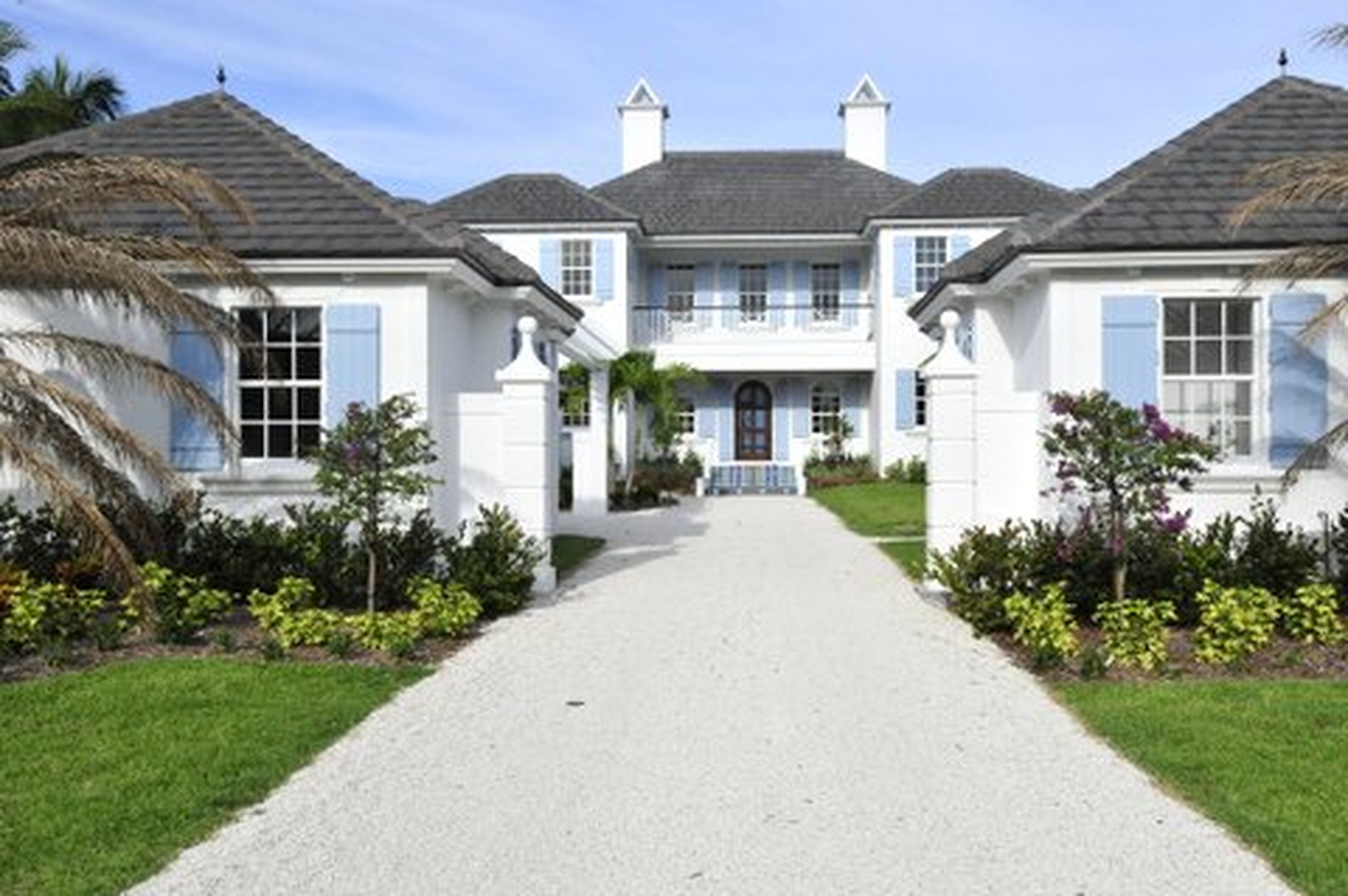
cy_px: 448
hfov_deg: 53.2
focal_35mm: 36
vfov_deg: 36.8
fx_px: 1347
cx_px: 674
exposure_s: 1/1600
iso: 800
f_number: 11
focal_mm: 24
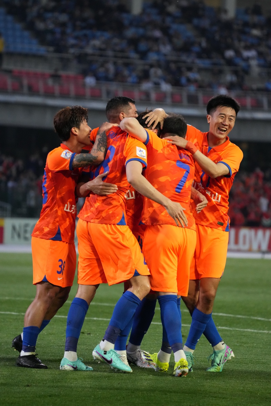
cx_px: 136
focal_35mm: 250
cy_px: 203
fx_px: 2823
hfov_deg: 5.5
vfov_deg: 8.2
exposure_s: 1/1250
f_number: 5.6
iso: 6400
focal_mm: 250
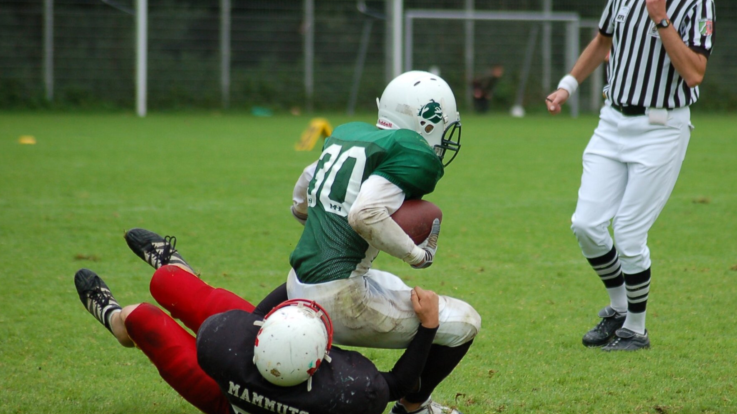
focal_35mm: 332
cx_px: 449
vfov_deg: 3.7
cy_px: 275
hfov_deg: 6.5
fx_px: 6488
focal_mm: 170
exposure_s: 1/1000
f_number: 4.8
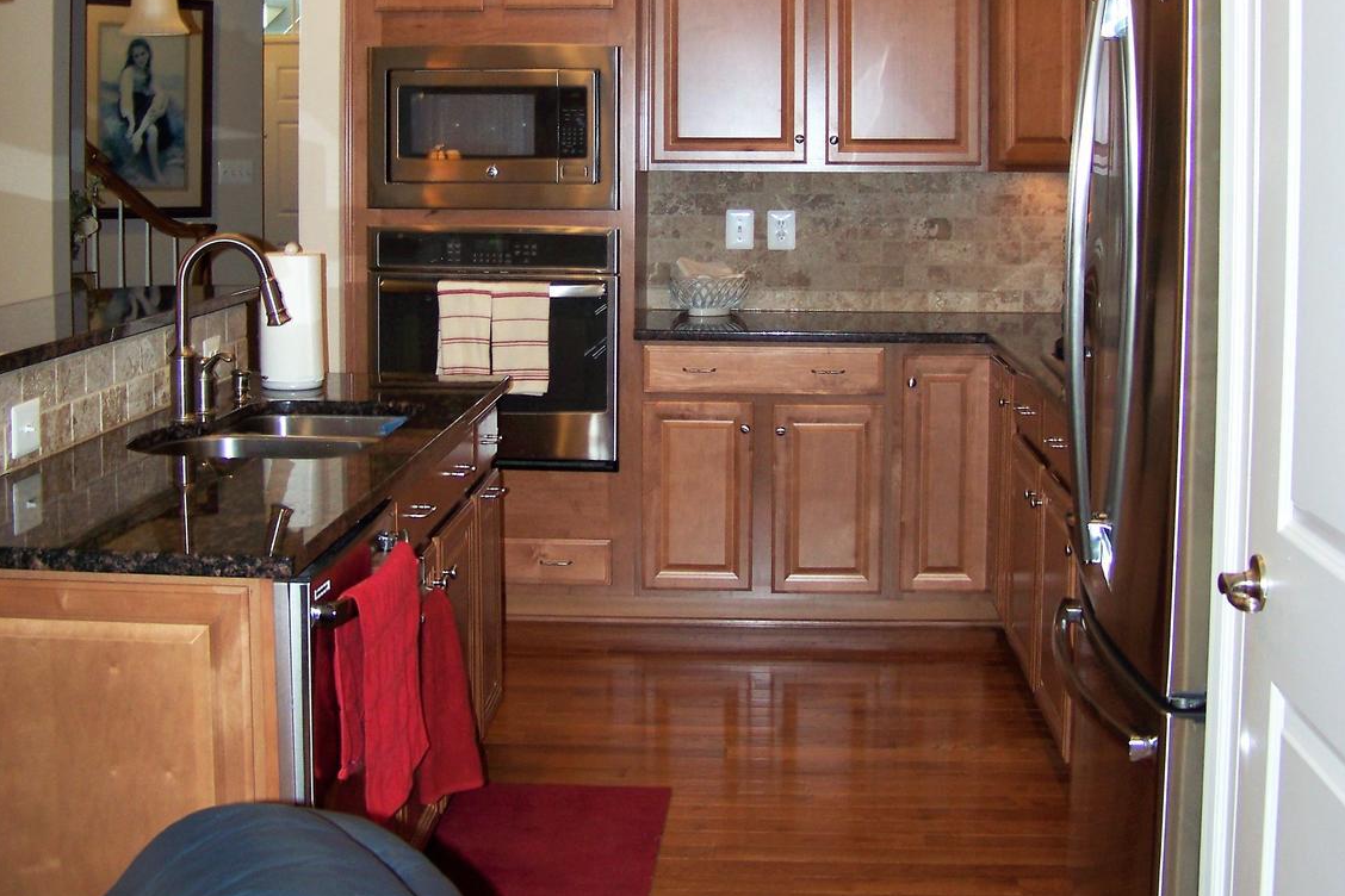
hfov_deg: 38.9
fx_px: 1905
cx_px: 680
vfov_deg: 26.2
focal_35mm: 51
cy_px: 242
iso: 64
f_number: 2.8
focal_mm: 5.85
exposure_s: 1/30
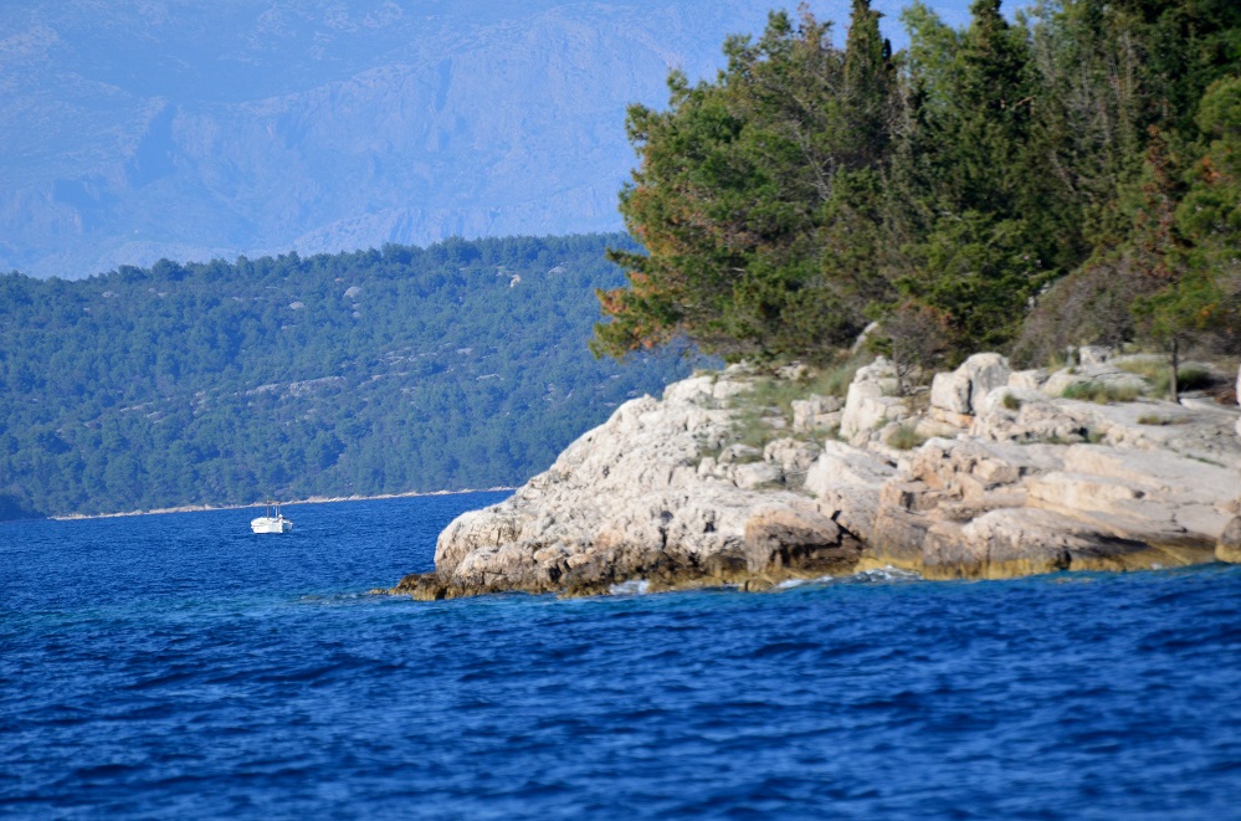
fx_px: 15476
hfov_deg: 4.6
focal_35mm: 450
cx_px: 620
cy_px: 410
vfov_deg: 3.0
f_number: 5.6
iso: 400
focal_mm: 300
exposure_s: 1/1600
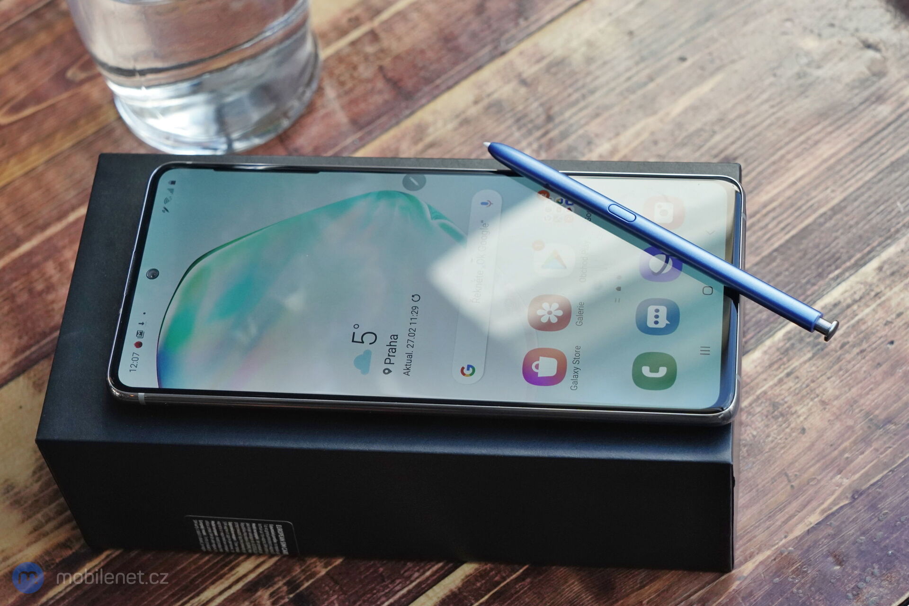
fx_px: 1767
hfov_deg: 28.8
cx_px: 454
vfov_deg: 19.5
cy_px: 303
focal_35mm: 70
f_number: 9
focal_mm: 70
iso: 2500
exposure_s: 1/320
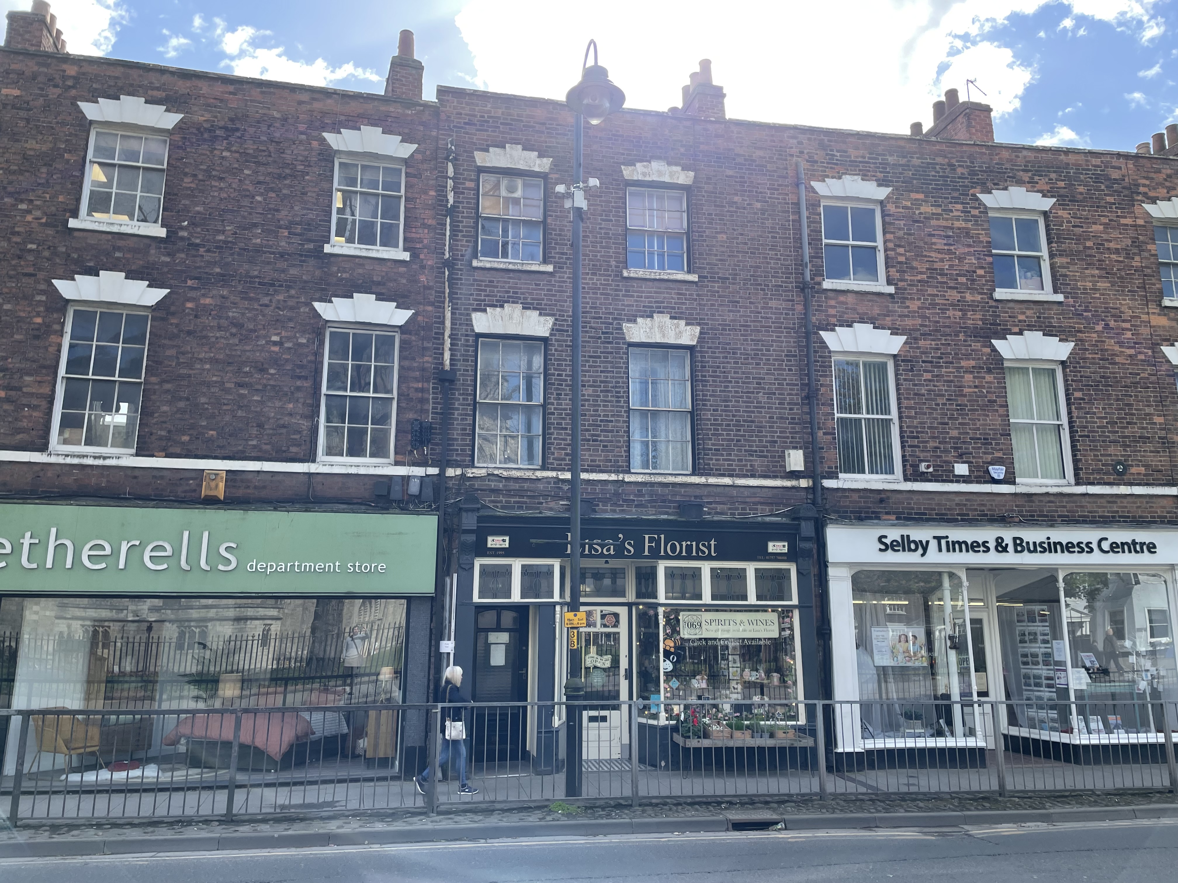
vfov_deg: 53.1
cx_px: 589
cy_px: 442
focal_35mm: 26
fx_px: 885
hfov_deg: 67.3
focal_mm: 4.2
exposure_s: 1/947
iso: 32
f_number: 1.6
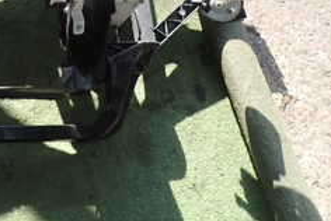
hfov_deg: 26.6
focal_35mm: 66
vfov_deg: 19.9
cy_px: -11
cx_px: -80
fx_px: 608
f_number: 2.8
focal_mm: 4.5
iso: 100
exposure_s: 1/100
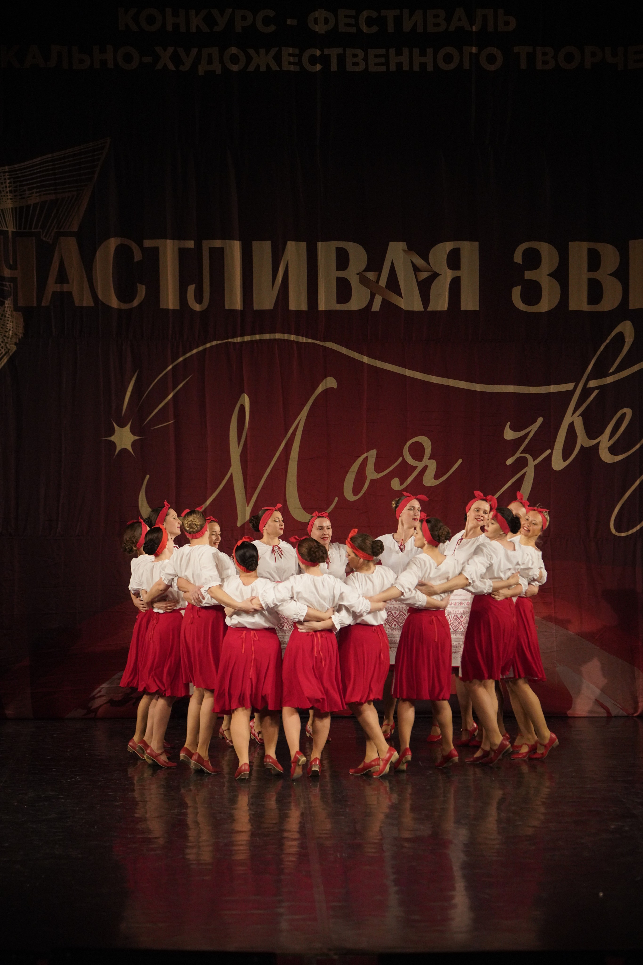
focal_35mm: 140
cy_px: 482
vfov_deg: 14.7
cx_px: 322
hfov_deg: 9.8
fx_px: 3751
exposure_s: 1/400
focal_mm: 140
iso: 3200
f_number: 2.8
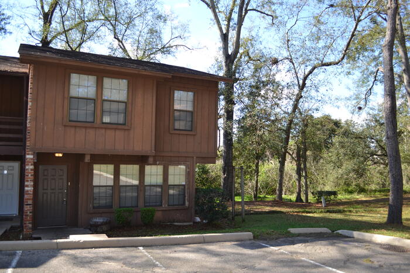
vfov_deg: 43.6
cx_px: 205
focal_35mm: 30
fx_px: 342
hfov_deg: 61.9
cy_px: 136
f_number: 4
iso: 100
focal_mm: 20
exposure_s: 1/200
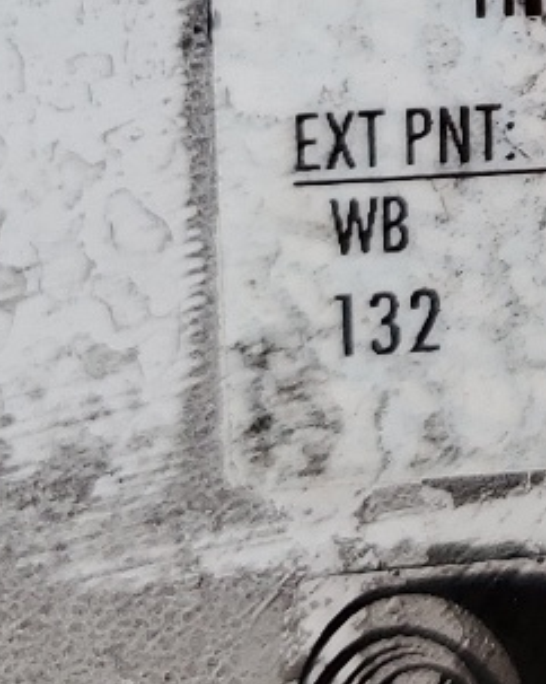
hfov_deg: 10.3
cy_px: -183
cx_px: 1194
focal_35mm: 134
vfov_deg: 13.9
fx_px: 2709
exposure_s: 1/312
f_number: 1.5
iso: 50
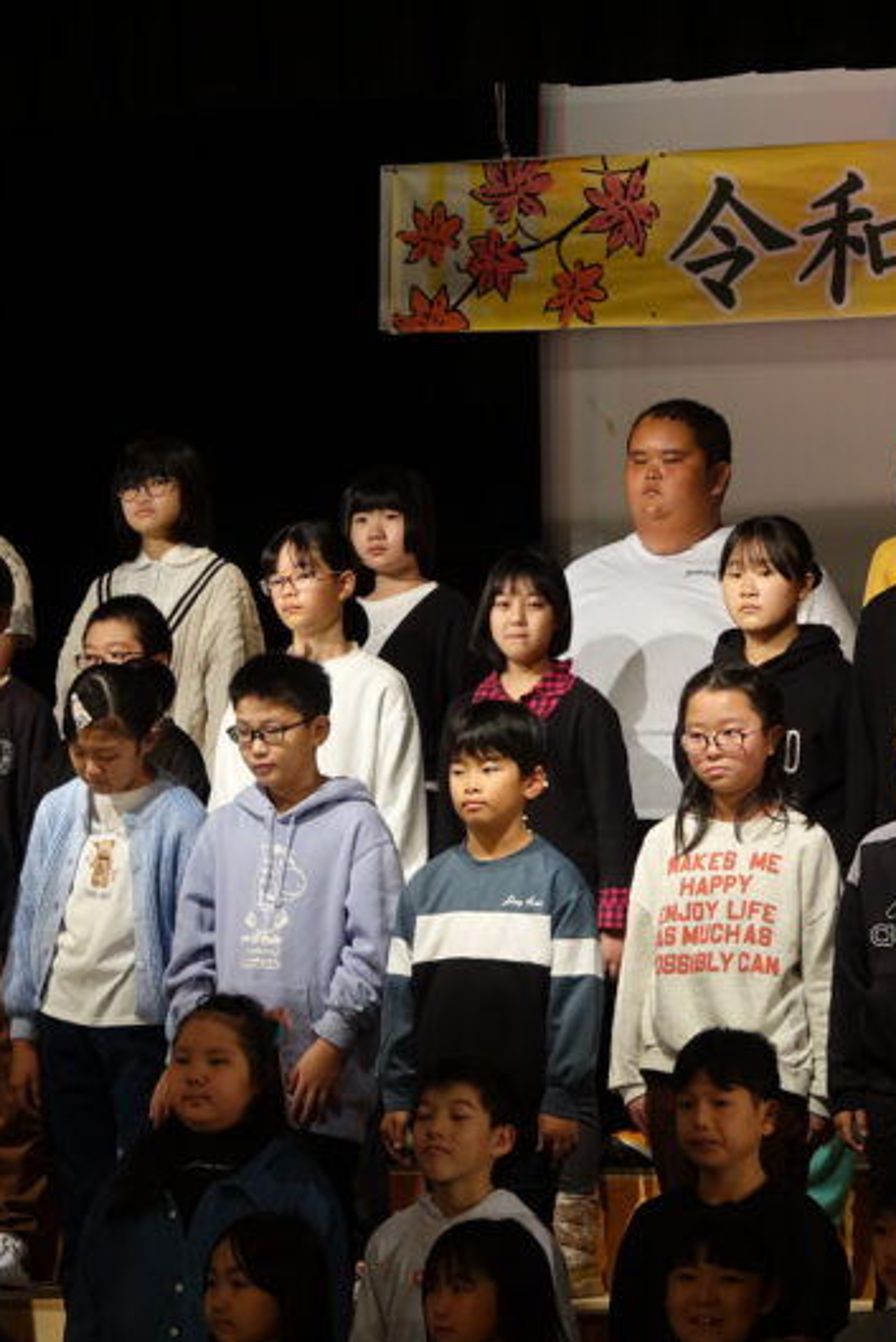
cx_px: 317
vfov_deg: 10.7
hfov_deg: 7.2
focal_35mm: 192
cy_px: 674
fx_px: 7163
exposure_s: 1/80
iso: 500
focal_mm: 46.41
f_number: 4
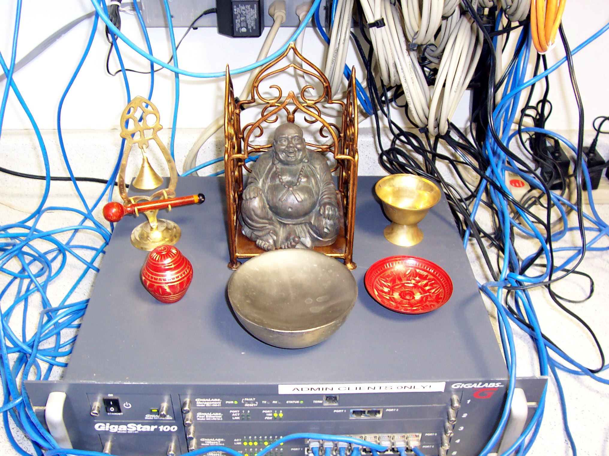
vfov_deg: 38.7
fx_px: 651
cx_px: 304
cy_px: 228
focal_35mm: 37
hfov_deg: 50.1
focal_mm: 5.6
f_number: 2.8
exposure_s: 1/6
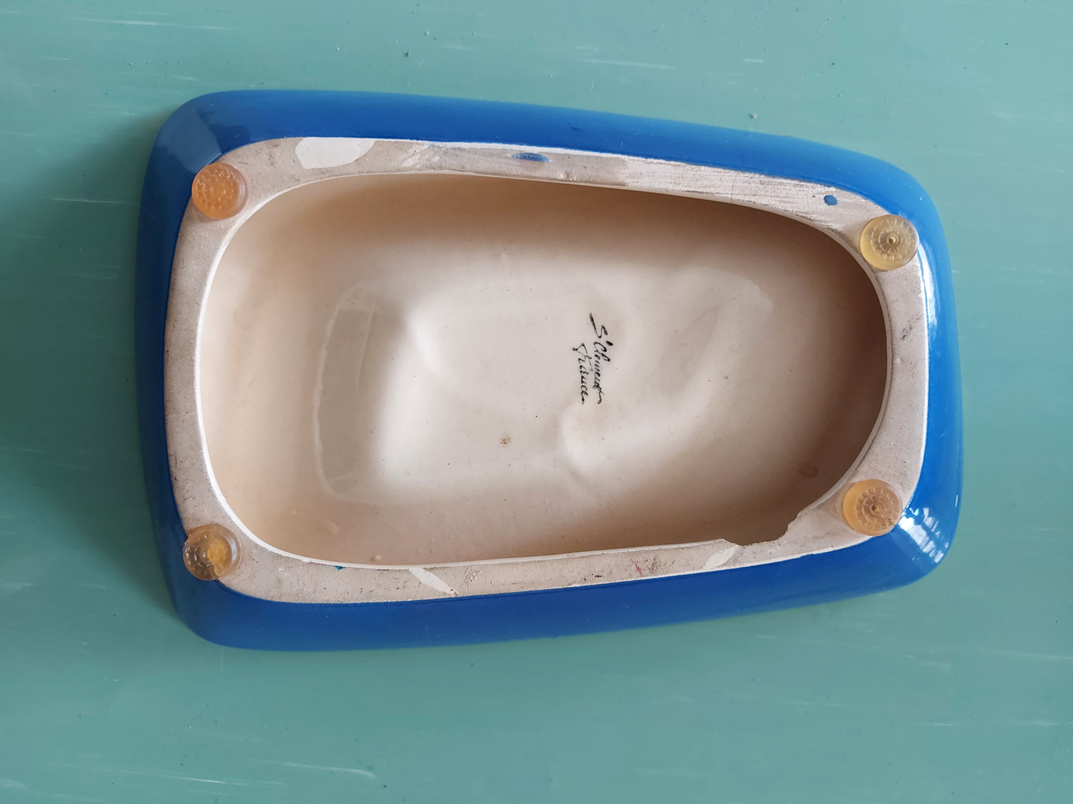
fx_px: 744
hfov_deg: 71.6
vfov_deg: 56.8
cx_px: 536
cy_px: 402
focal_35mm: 24
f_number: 1.8
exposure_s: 1/50
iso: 160
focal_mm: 5.23
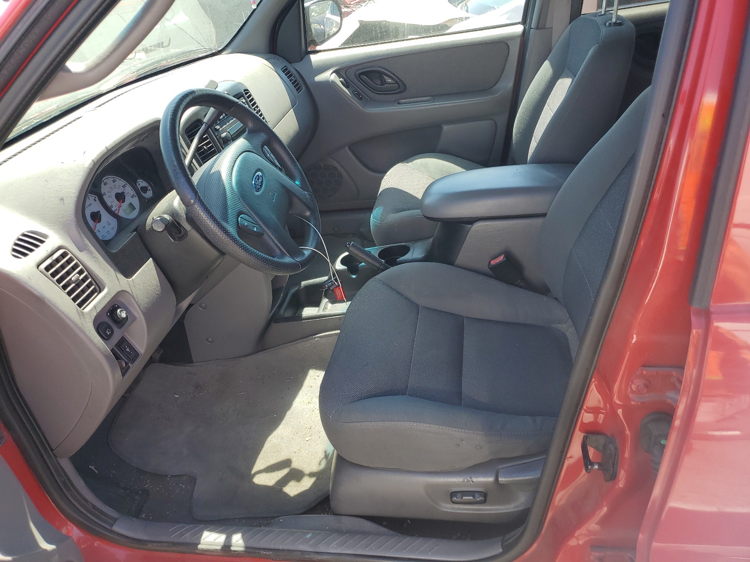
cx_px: 375
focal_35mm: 26
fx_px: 563
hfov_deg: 67.3
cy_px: 281
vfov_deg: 53.1
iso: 50
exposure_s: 1/476
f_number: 1.5
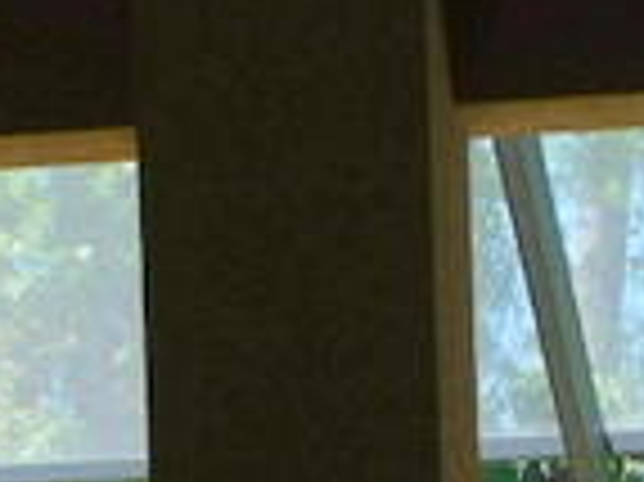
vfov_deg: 6.9
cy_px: 1153
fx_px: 3755
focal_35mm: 202
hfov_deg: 9.8
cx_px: 518
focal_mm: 6.3
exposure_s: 1/250
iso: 125
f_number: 3.5
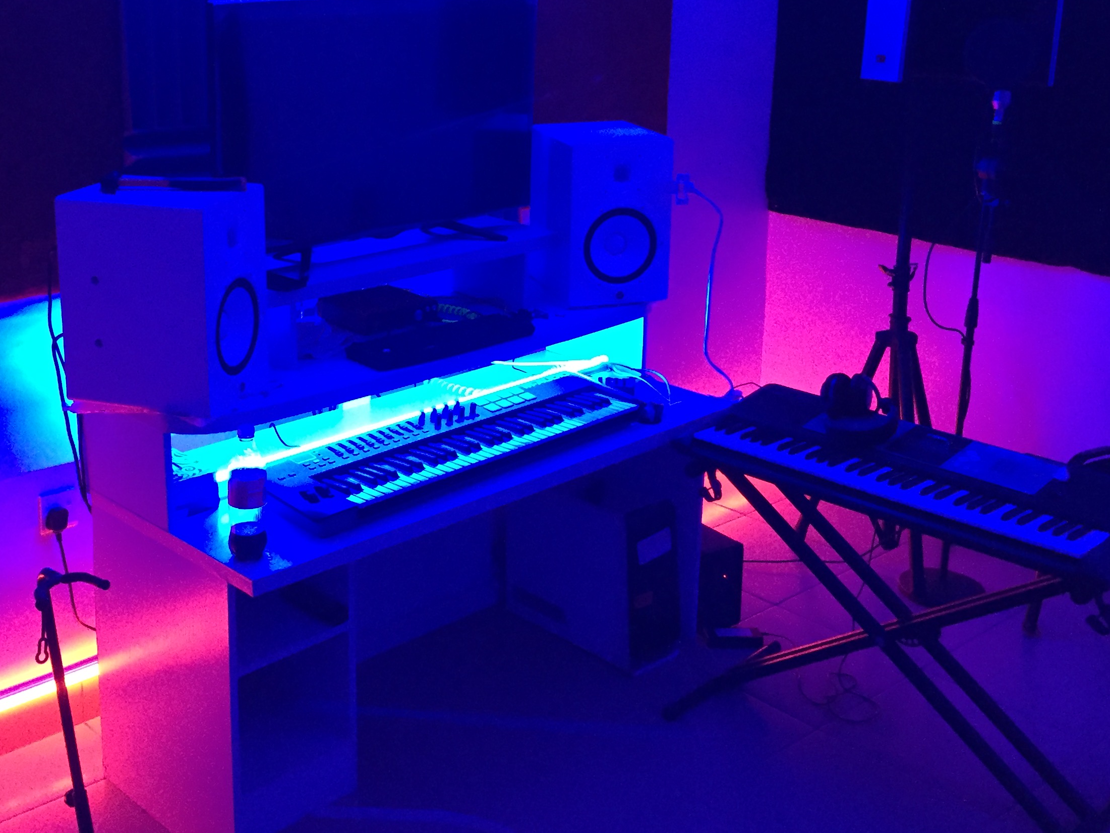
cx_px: 411
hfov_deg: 43.5
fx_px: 1379
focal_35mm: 43
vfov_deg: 33.3
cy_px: 272
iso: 250
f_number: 2.2
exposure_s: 1/20
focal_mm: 4.15
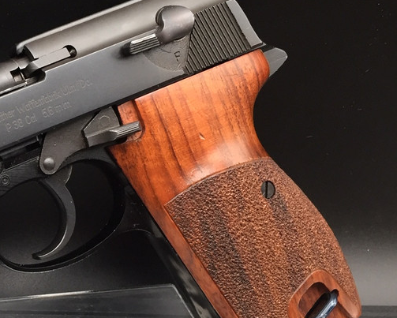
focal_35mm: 60
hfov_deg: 29.2
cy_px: 206
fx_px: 705
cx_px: -9
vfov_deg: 25.3
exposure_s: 1/30
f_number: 2.2
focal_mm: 4.15
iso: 80
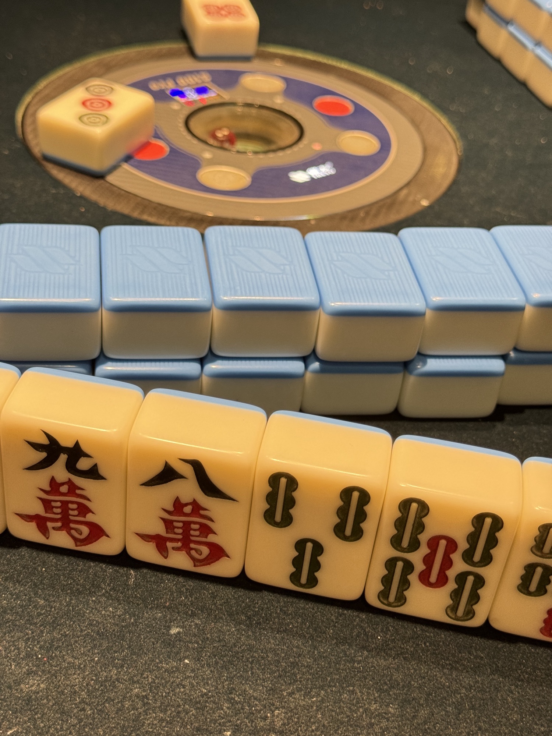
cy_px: 368
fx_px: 1021
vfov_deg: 39.7
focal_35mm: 48
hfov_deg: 30.3
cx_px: 276
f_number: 1.78
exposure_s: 1/60
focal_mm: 6.86
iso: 160
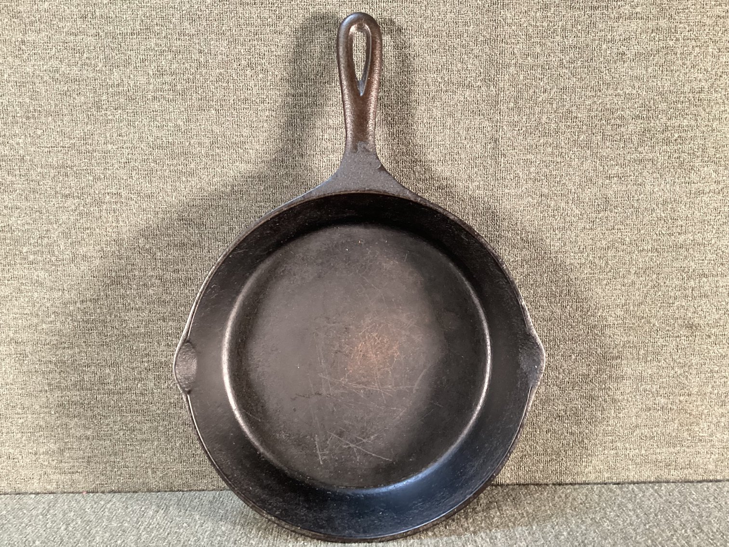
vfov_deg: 45.4
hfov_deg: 58.3
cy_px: 274
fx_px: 653
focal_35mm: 31
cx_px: 364
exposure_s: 1/40
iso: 320
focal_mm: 3.3
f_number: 2.4
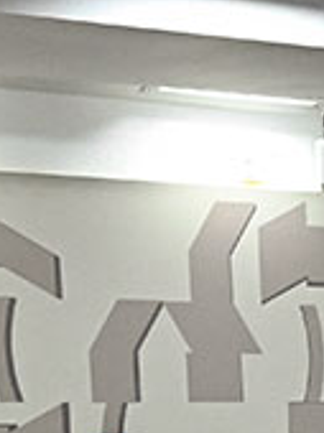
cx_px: 1041
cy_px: 721
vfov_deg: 10.7
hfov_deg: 7.3
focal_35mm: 175
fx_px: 2189
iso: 4000
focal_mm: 24
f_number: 4.5
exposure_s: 1/200
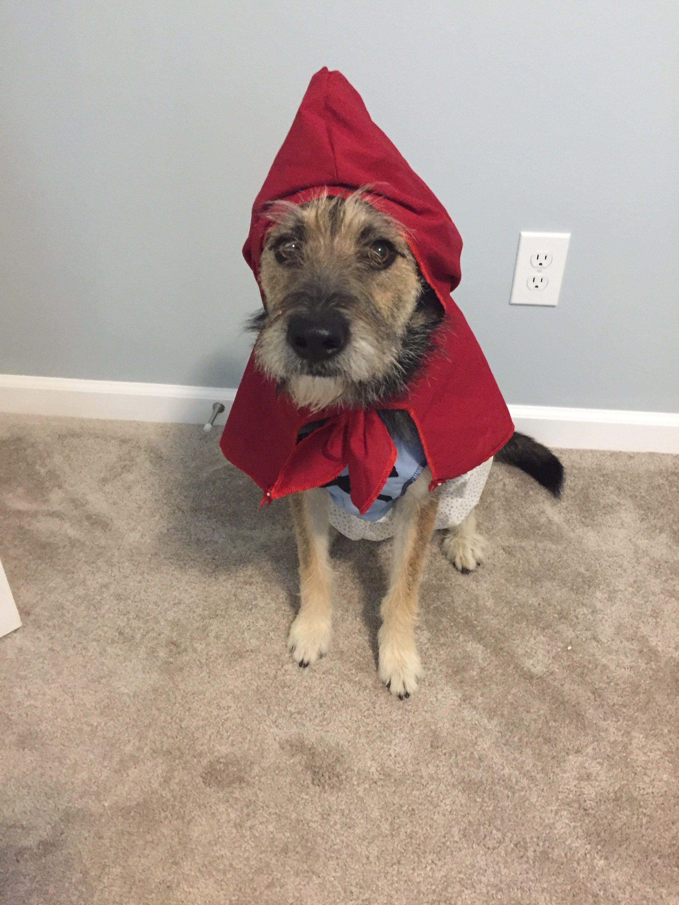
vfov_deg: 61.7
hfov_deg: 48.2
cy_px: 452
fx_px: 758
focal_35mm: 29
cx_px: 340
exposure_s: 1/15
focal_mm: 4.15
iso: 320
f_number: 2.2
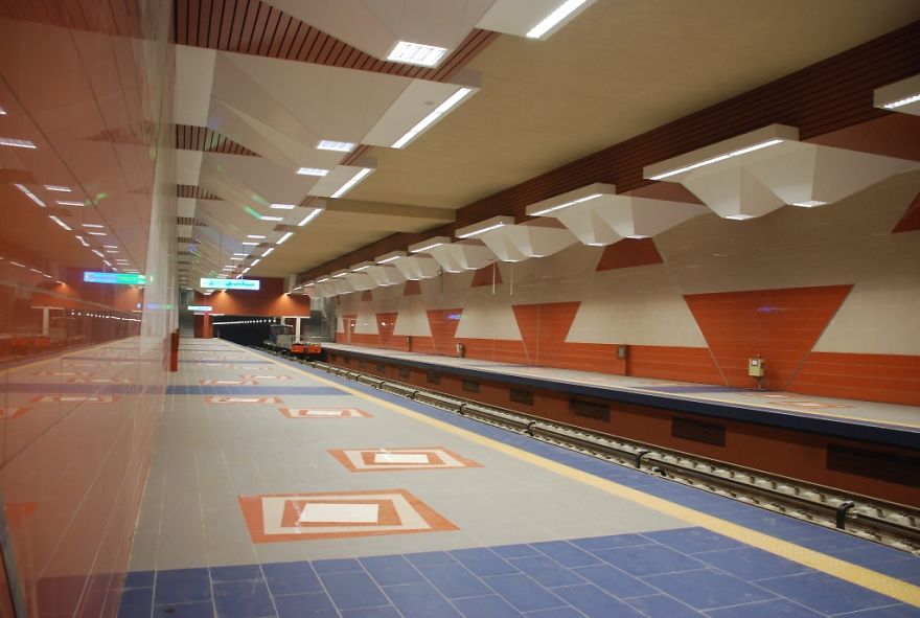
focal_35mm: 30
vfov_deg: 43.8
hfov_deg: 61.8
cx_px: 460
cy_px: 309
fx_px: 768
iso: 400
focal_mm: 20
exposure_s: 1/20
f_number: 3.8
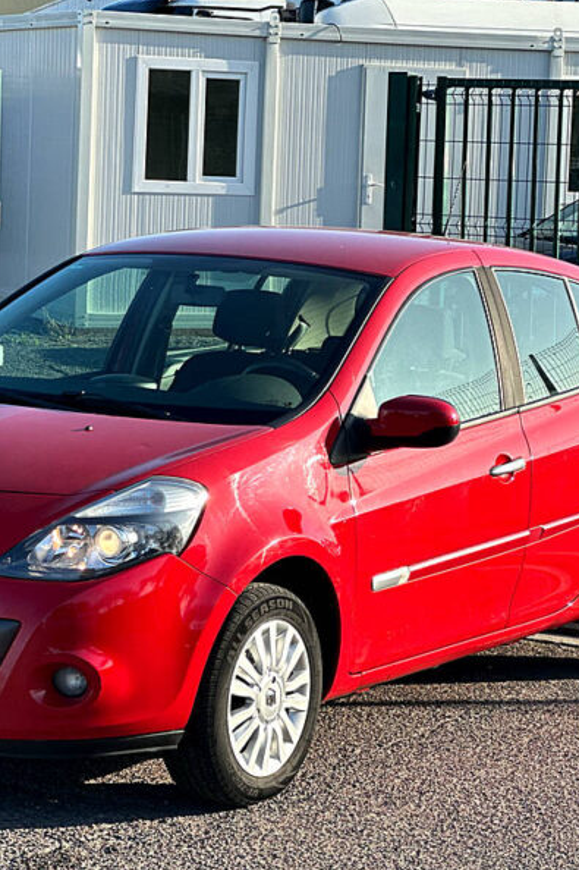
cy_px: 436
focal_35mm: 108
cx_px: 223
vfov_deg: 18.9
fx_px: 2607
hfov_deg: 12.7
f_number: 2.8
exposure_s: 1/243
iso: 25
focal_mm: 9
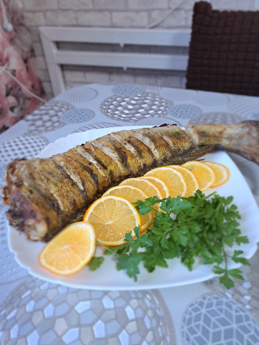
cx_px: 130
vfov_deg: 71.6
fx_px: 239
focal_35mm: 24
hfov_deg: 56.8
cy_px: 172
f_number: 1.8
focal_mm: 5.23
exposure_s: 1/50
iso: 160
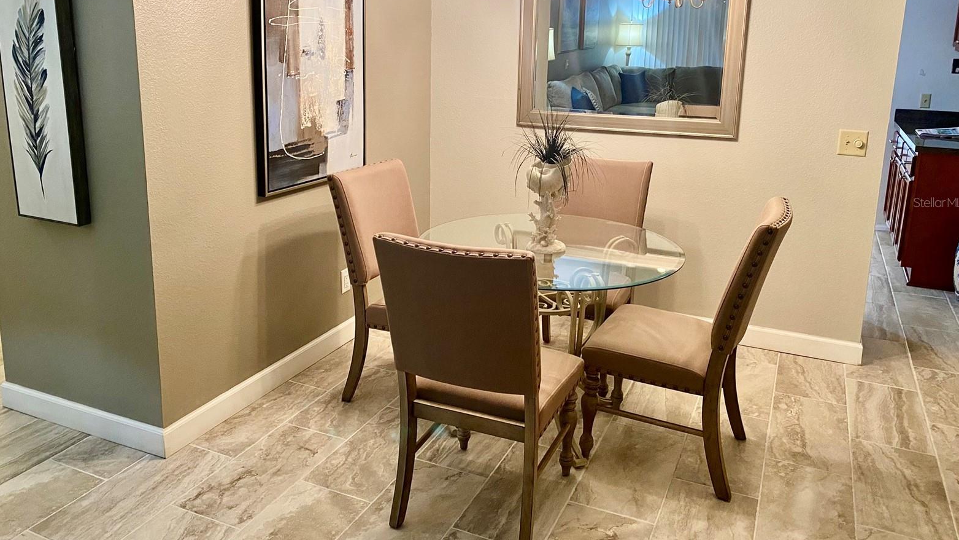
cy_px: 202
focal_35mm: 29
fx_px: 737
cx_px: 480
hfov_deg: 66.1
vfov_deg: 39.9
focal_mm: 4.25
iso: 200
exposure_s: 1/60
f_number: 1.8
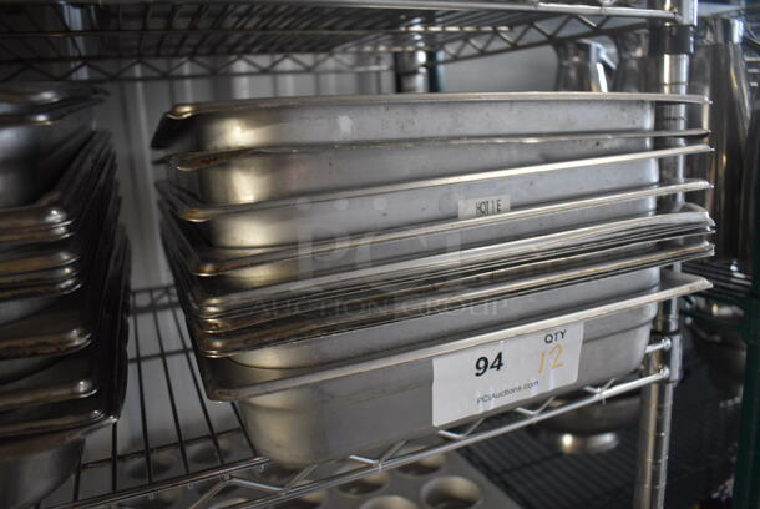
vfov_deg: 48.0
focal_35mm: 27
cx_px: 380
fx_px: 571
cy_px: 254
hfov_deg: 67.3
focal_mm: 18
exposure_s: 1/125
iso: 1600
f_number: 3.5
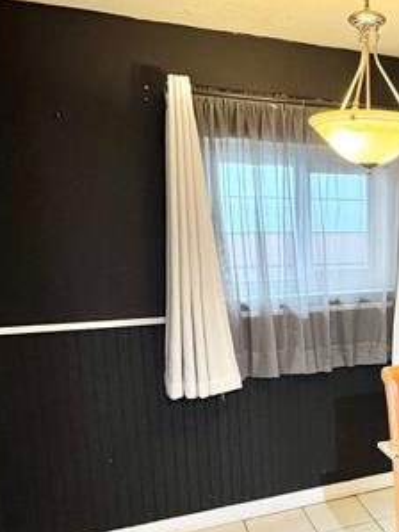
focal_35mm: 36
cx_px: 411
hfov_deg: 35.3
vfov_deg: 51.1
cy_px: 310
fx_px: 554
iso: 500
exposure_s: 1/60
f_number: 2.2
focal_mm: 2.22
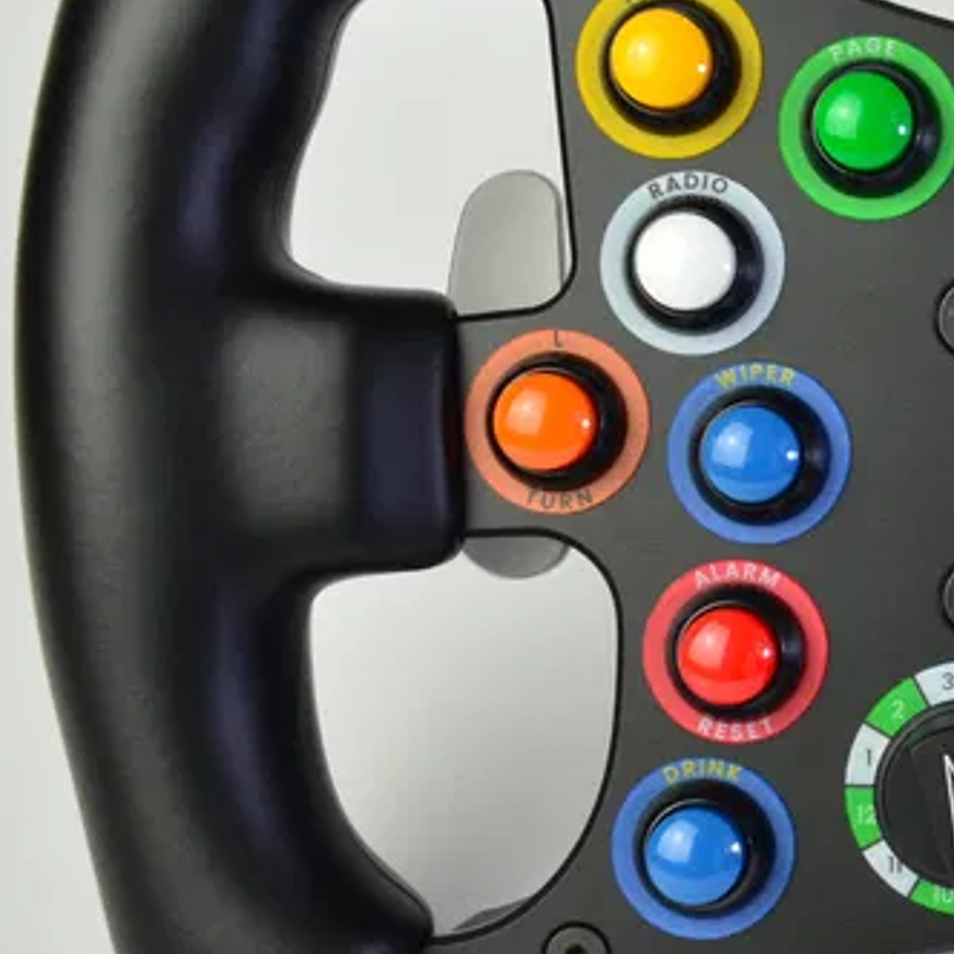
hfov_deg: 17.5
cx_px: 1201
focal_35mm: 94
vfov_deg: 18.5
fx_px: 2931
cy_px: 470
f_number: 13
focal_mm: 26
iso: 800
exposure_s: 1/30
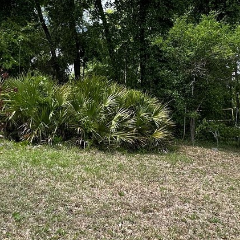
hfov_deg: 36.0
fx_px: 369
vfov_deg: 35.7
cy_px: 80
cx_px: 133
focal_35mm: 47
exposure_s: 1/629
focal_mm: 2.22
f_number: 2.2
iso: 40
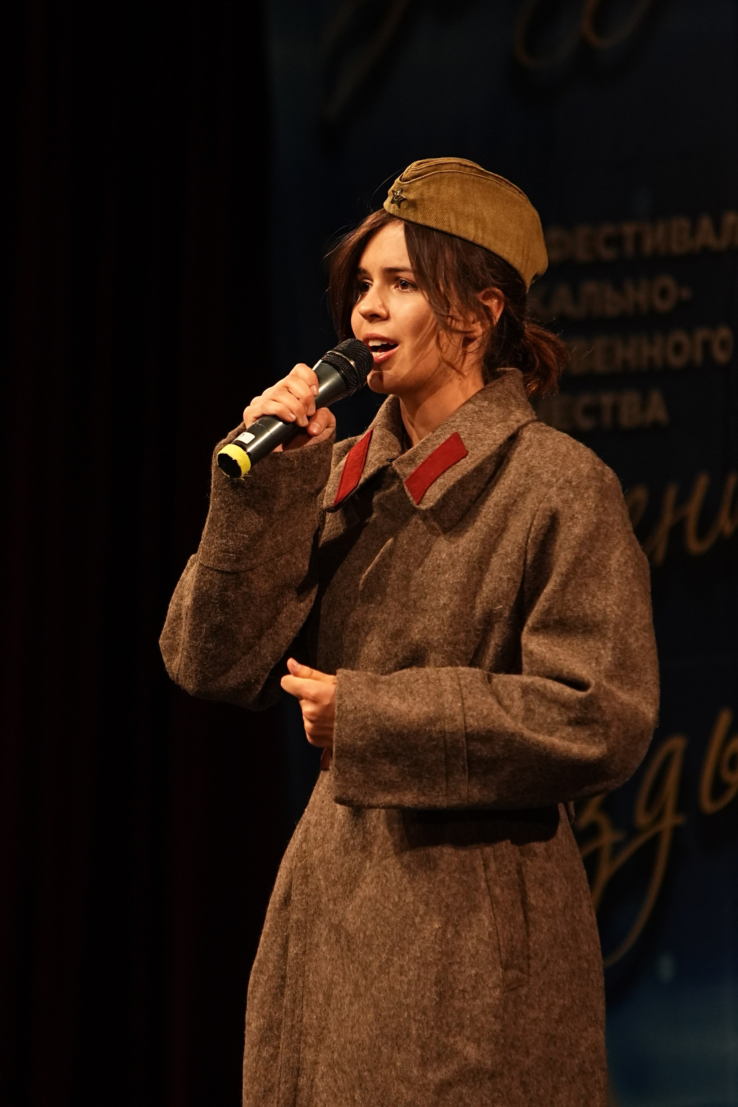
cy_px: 554
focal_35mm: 300
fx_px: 9224
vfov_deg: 6.9
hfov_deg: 4.6
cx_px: 369
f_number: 3.2
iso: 2000
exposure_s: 1/400
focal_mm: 200
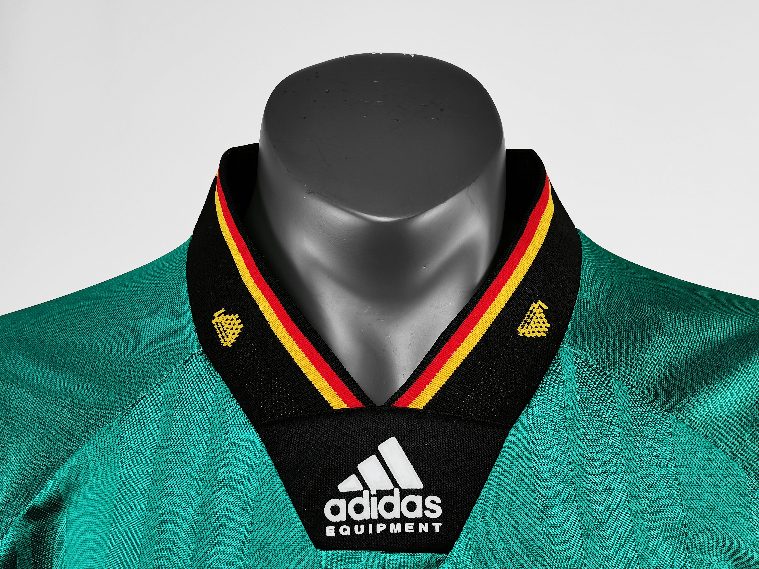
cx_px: 380
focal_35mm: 37
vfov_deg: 38.7
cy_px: 284
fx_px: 811
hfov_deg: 50.1
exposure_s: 1/50
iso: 125
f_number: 1.8
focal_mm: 5.58
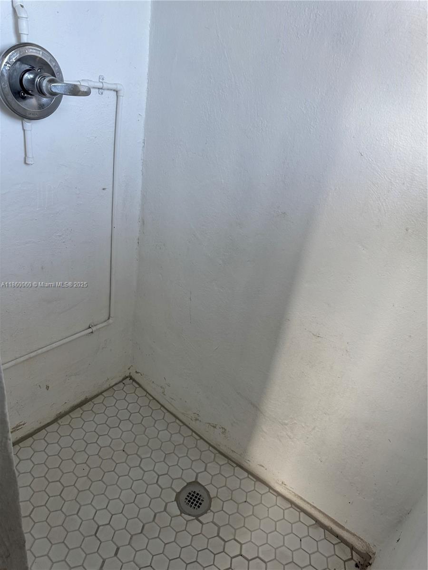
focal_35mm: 24
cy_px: 285
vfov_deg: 71.6
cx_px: 214
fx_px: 396
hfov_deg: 56.8
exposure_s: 1/121
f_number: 1.78
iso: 160
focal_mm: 6.76
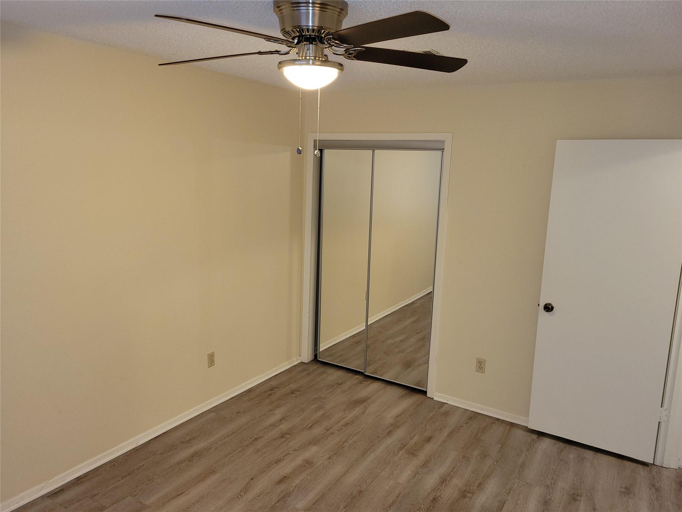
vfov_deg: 53.1
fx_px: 512
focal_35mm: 26
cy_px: 256
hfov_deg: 67.3
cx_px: 341
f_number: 1.8
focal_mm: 5.4
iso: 125
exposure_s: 1/24
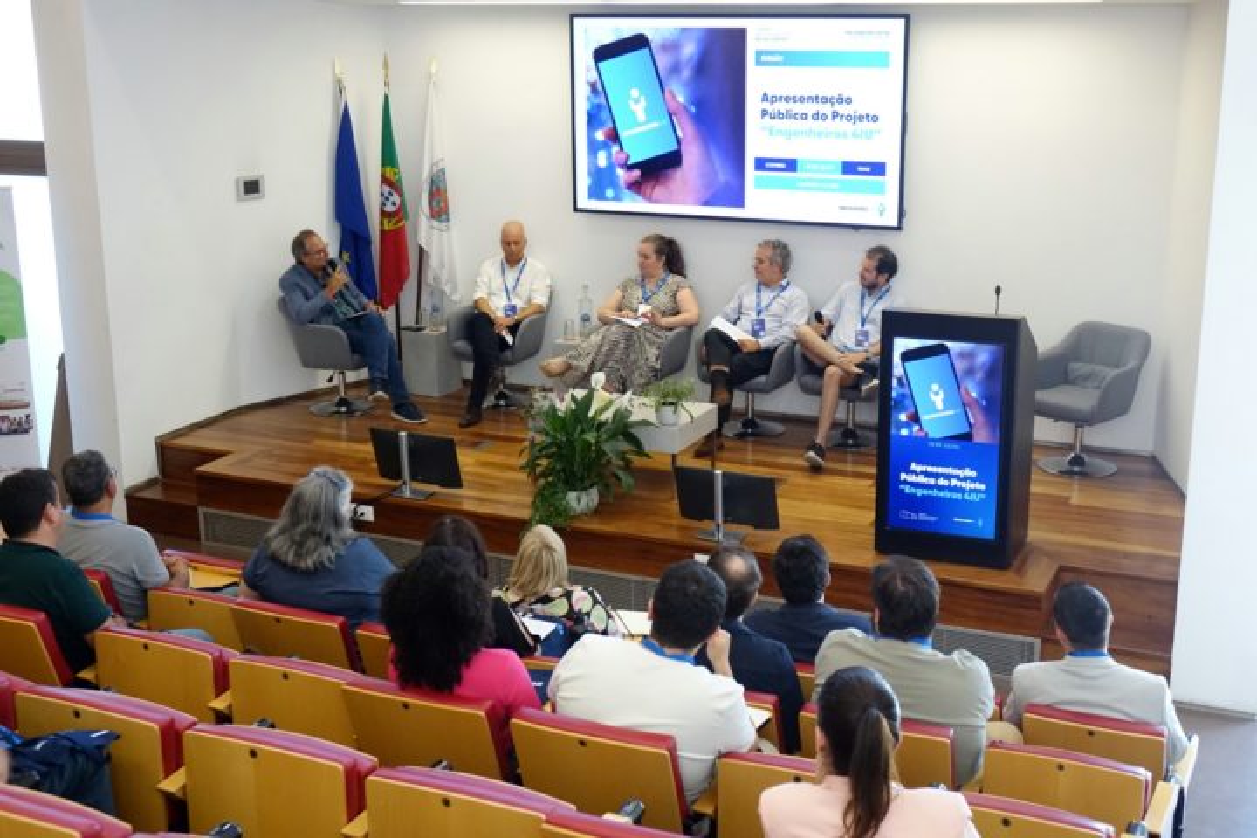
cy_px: 419
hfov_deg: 43.6
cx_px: 628
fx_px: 1571
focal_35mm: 45
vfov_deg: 29.9
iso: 2000
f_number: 2.8
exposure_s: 1/200
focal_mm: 16.43
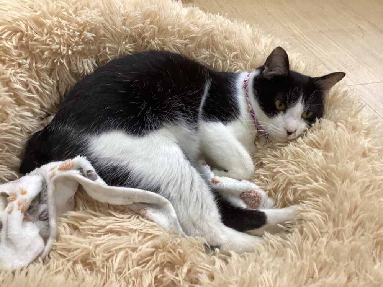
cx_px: 192
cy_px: 144
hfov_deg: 58.4
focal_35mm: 31
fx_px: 343
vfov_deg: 45.4
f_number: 2.4
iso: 200
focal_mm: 3.3
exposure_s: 1/50
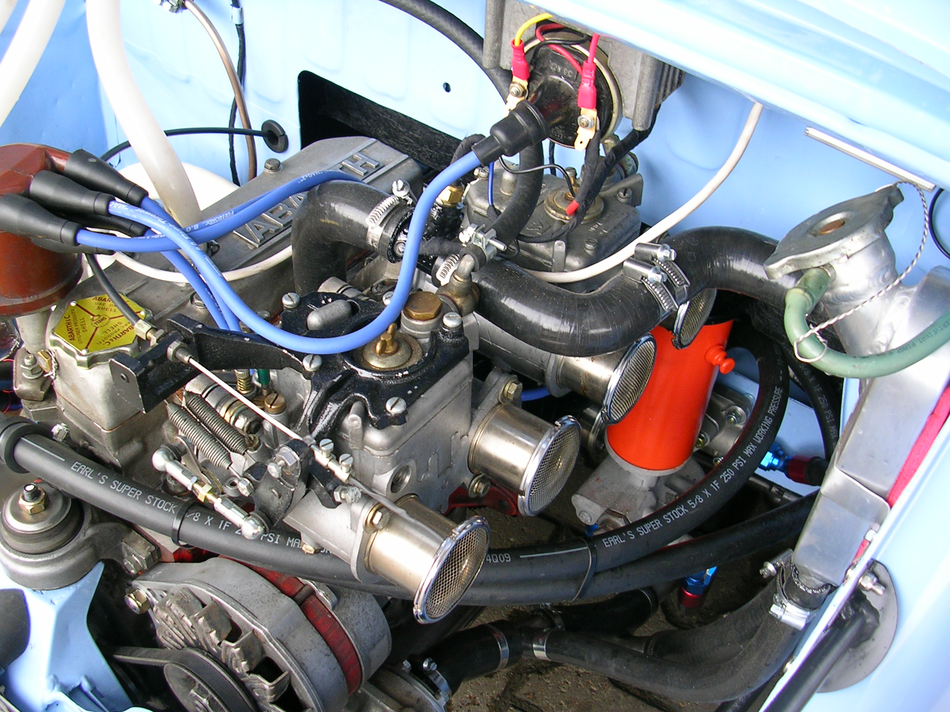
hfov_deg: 49.0
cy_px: 356
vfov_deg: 37.7
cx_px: 475
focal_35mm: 38
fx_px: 1043
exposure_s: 1/55.5
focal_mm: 5.8
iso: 50
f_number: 2.8
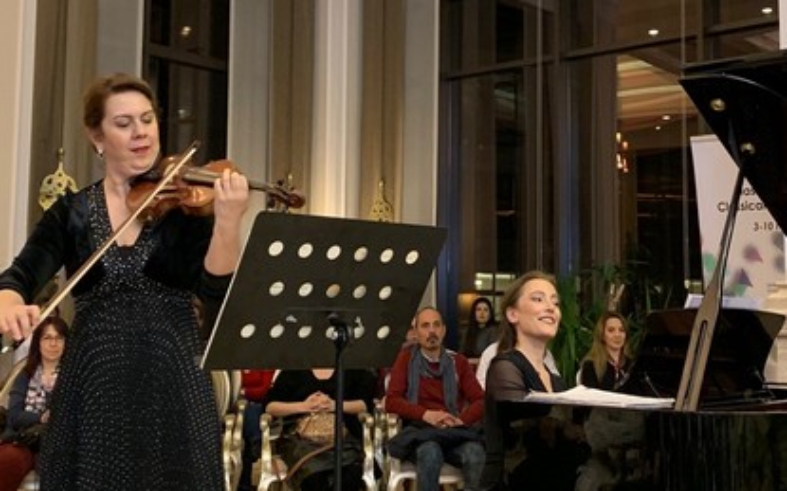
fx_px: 815
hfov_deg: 51.4
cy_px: 337
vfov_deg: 33.2
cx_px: 440
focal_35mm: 38
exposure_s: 1/50
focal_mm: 4.25
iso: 320
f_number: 1.8
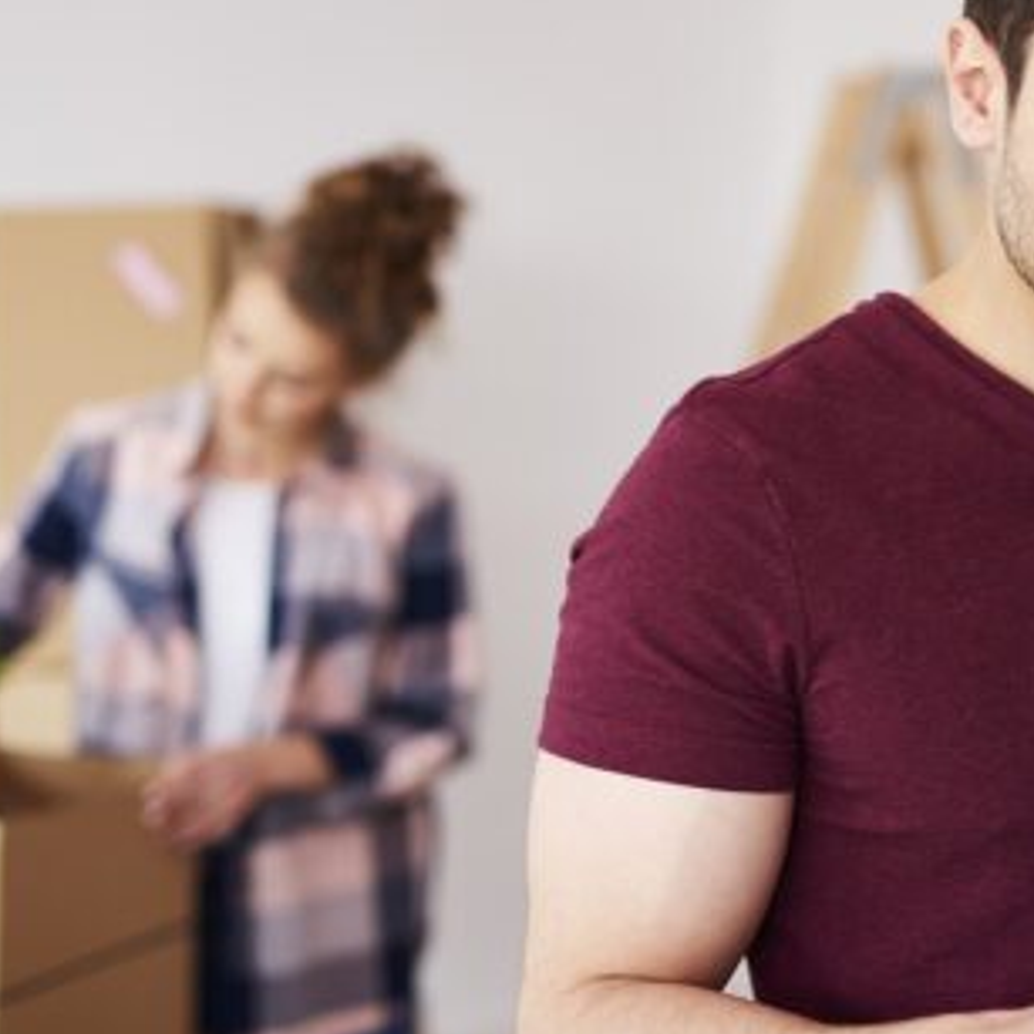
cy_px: 478
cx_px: 778
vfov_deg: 20.9
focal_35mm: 83
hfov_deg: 20.7
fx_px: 2805
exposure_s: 1/160
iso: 100
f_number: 2.2
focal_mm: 50
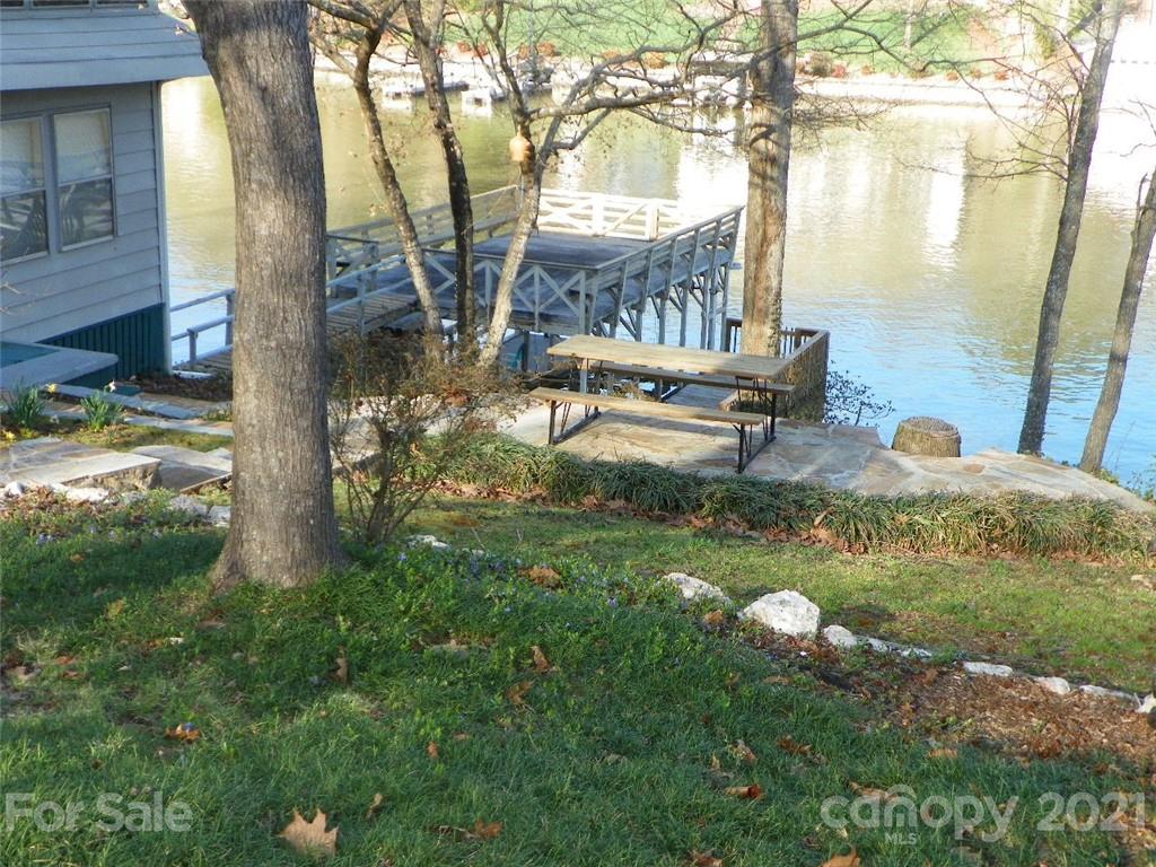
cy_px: 434
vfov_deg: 29.1
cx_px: 578
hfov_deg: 38.2
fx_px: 1670
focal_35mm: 50
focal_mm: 8.9
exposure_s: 1/160
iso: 80
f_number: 3.5
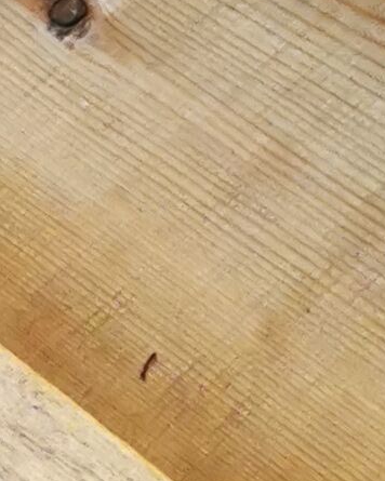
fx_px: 3077
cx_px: 769
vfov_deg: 8.8
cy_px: -83
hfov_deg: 6.9
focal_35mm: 216
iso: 250
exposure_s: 1/50
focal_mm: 5.58
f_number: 1.8
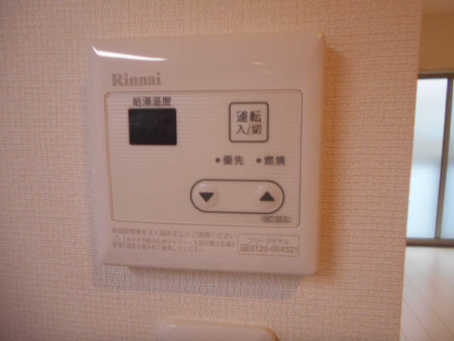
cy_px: 170
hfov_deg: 67.3
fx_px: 341
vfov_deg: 53.1
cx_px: 227
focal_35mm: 26
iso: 80
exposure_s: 1/30
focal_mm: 4.6
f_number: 3.2
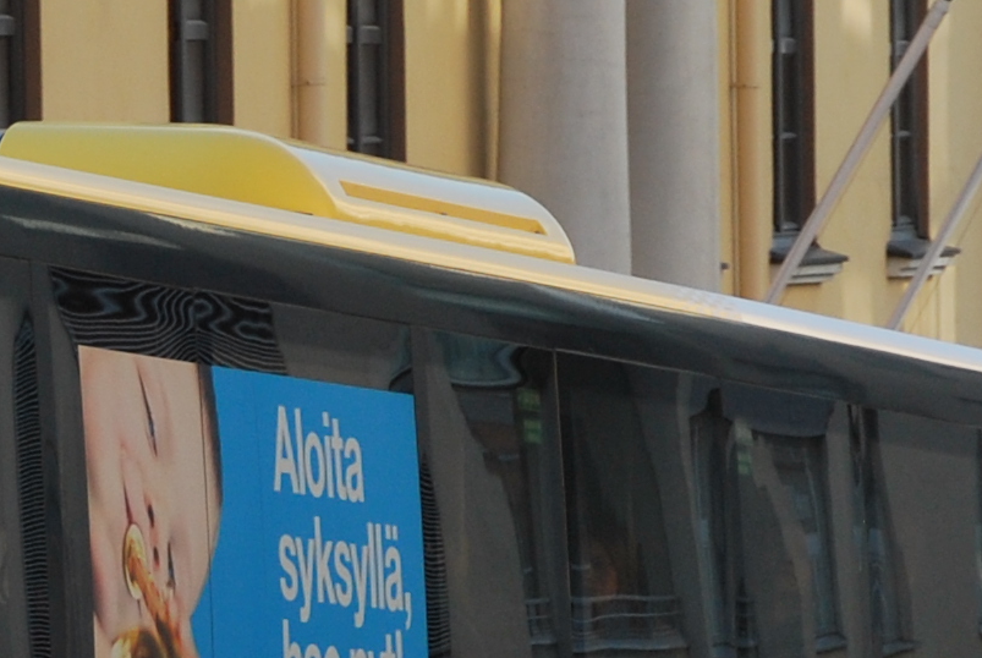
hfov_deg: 4.0
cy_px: 879
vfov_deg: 2.7
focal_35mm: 506
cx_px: -589
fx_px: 13823
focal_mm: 70
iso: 200
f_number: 5.6
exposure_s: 1/500
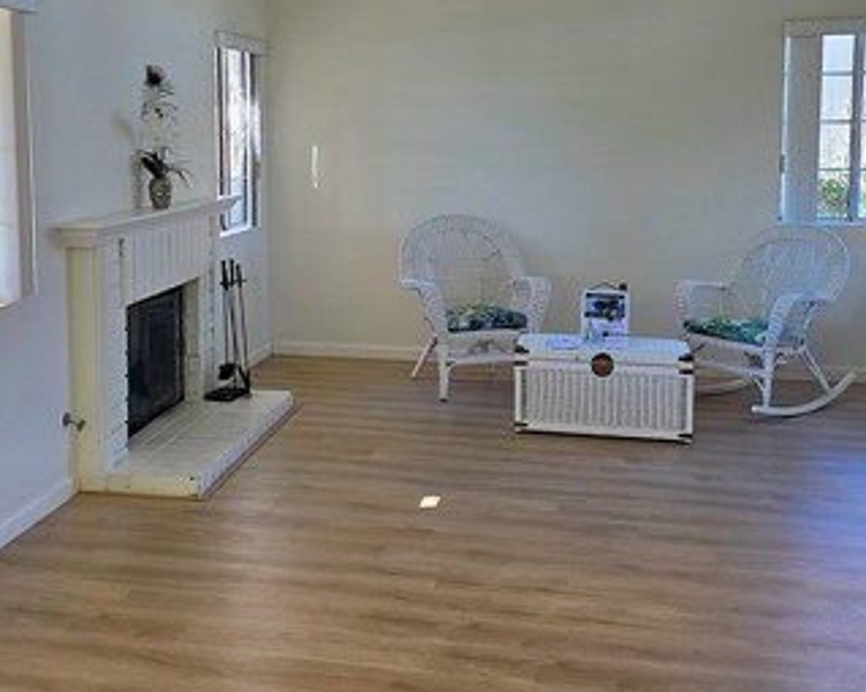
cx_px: 326
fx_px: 1153
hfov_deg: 40.9
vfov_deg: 33.0
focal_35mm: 45
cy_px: 212
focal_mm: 6.25
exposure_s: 1/180
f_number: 1.7
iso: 40
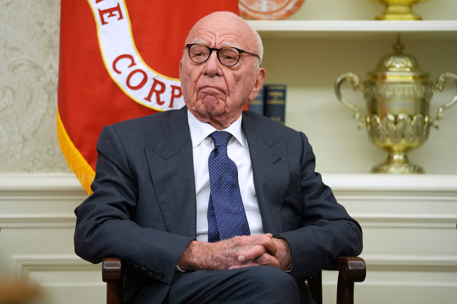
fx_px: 1903
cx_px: 228
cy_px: 152
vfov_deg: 9.1
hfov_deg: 13.7
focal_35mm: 150
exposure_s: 1/500
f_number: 2.8
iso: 2000
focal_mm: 150
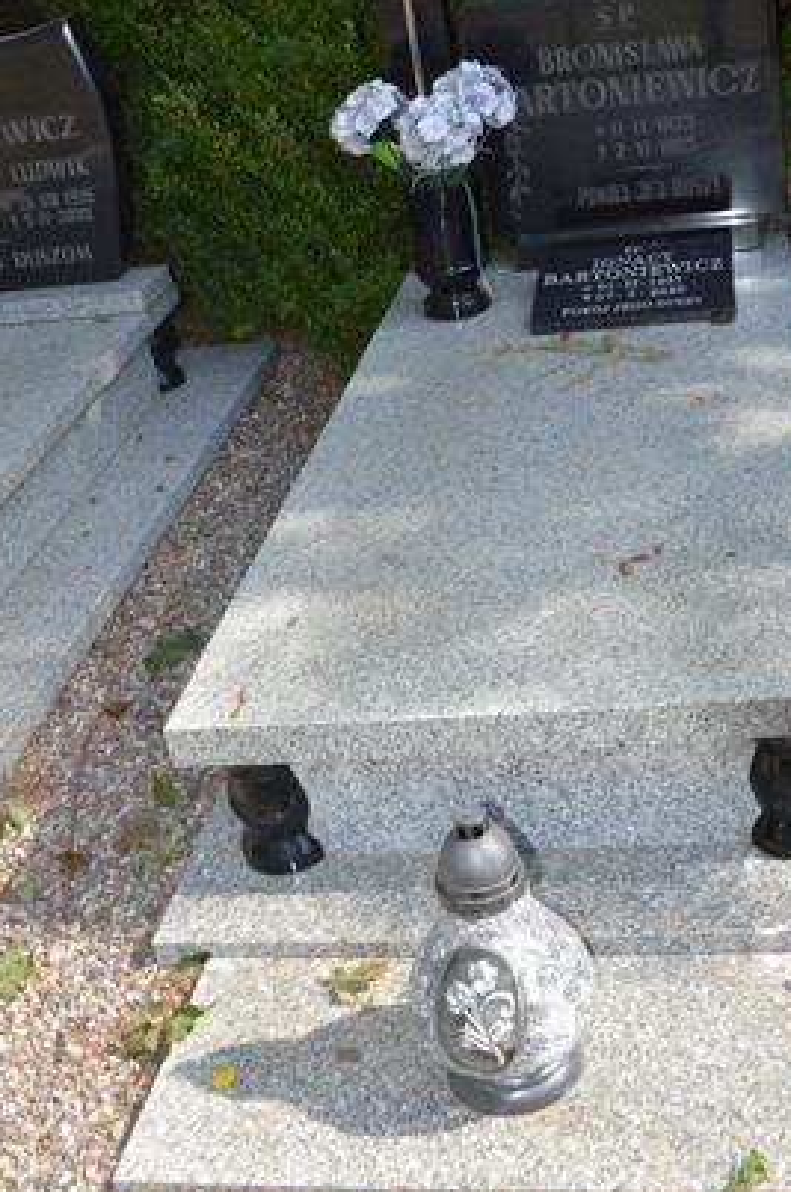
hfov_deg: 30.5
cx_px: 607
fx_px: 1421
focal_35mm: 43
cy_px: 471
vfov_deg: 45.2
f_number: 5
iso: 100
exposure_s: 1/200
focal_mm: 18
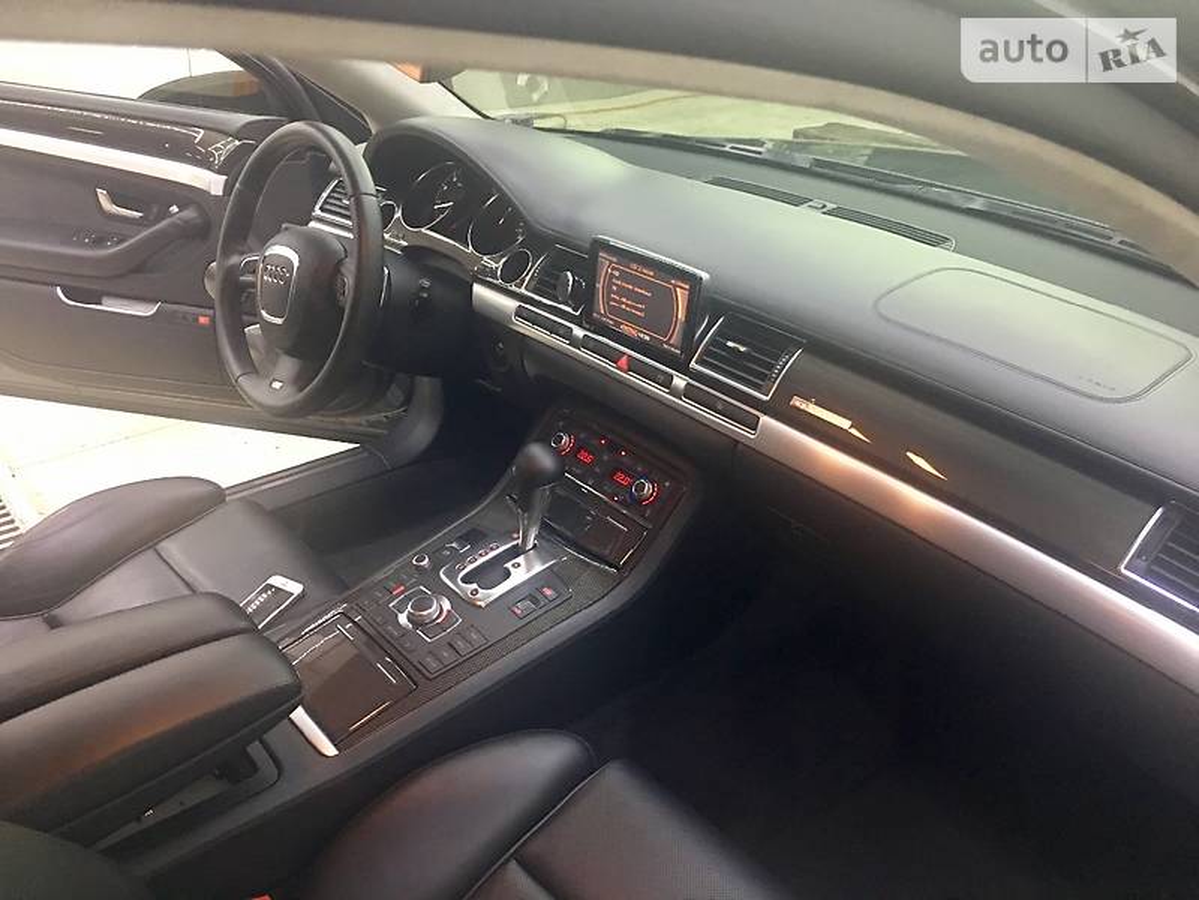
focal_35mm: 29
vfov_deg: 48.2
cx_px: 600
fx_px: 1004
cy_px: 450
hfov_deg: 61.7
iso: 100
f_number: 2.2
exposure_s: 1/10
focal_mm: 4.2
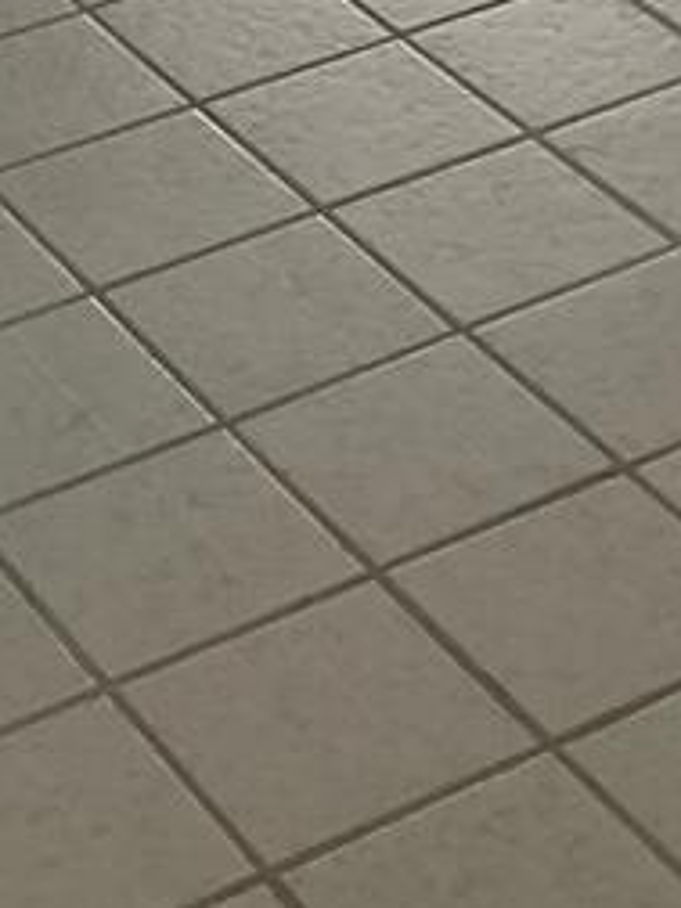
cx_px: 263
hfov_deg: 10.7
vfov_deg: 12.3
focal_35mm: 138
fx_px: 3620
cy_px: -1005
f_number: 1.8
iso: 32
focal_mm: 3
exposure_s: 1/120
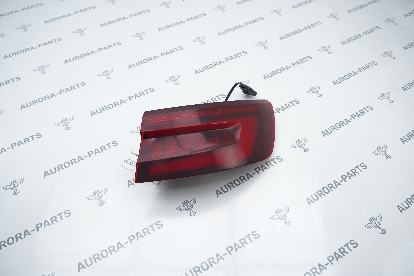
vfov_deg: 46.4
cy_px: 138
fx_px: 322
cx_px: 207
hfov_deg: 65.5
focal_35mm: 28
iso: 500
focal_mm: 28
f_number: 6.3
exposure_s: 1/160
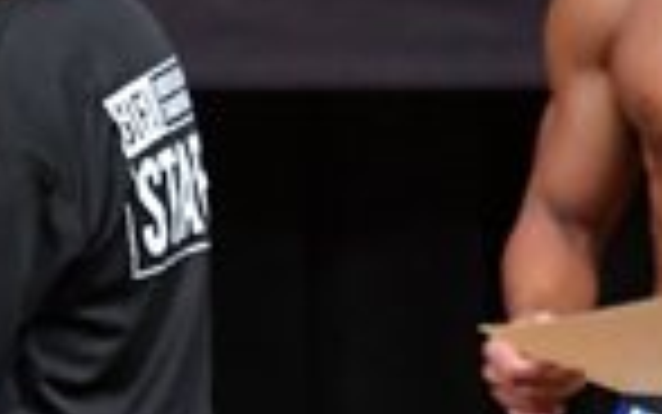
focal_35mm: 1454
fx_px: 26243
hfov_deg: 1.4
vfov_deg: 0.9
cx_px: -912
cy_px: 459
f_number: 5.6
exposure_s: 1/400
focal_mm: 180
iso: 5000
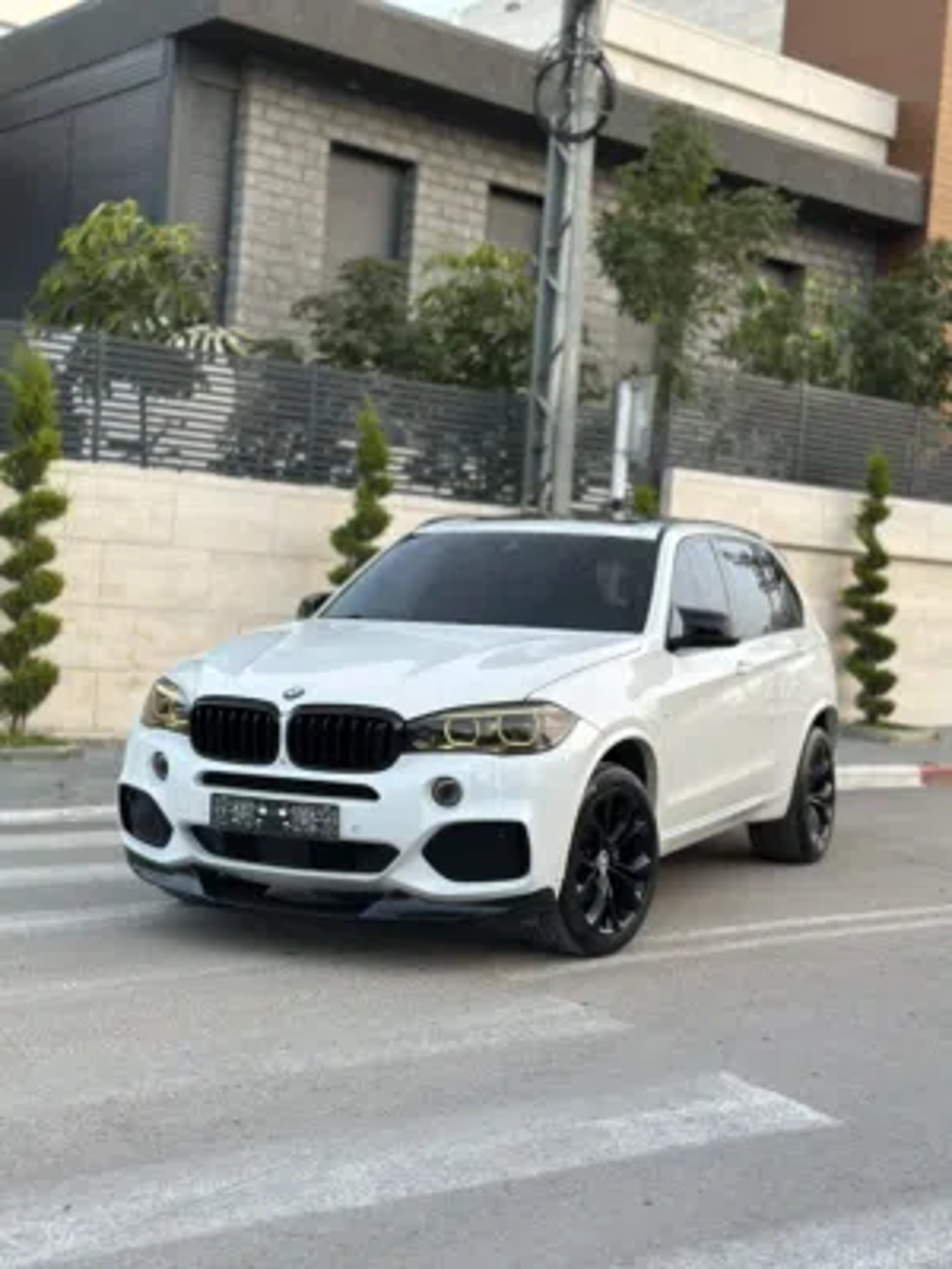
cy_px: 634
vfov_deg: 39.7
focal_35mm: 48
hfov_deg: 30.3
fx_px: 1760
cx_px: 476
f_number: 1.78
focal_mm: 6.86
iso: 80
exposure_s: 1/274
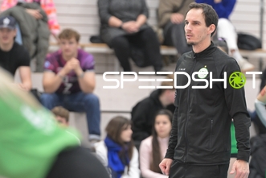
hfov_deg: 5.7
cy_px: 81
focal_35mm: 362
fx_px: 2676
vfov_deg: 3.8
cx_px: 183
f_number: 3.2
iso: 2000
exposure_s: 1/200
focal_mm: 200
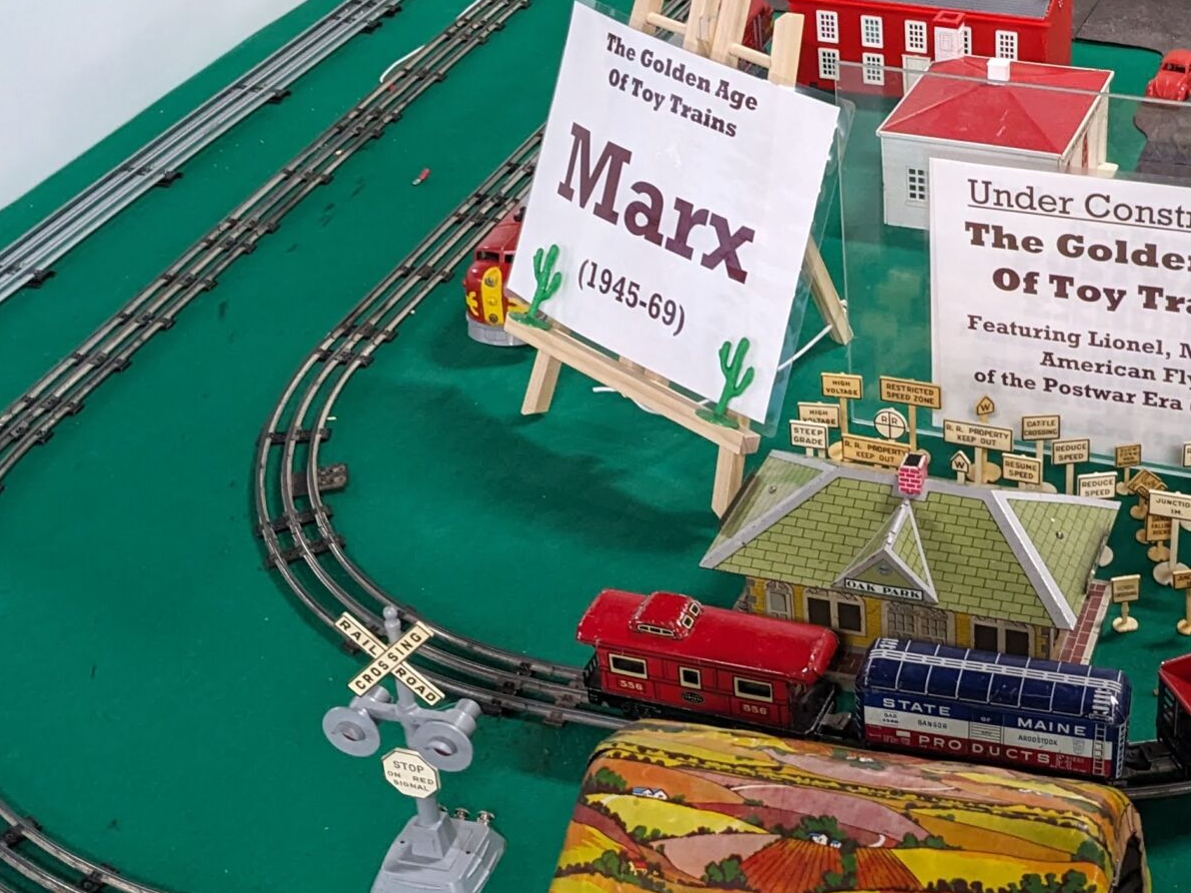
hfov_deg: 32.2
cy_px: 457
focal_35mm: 58
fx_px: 1996
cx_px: 977
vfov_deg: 25.2
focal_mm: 4.38
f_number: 1.73
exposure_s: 1/60
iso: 434
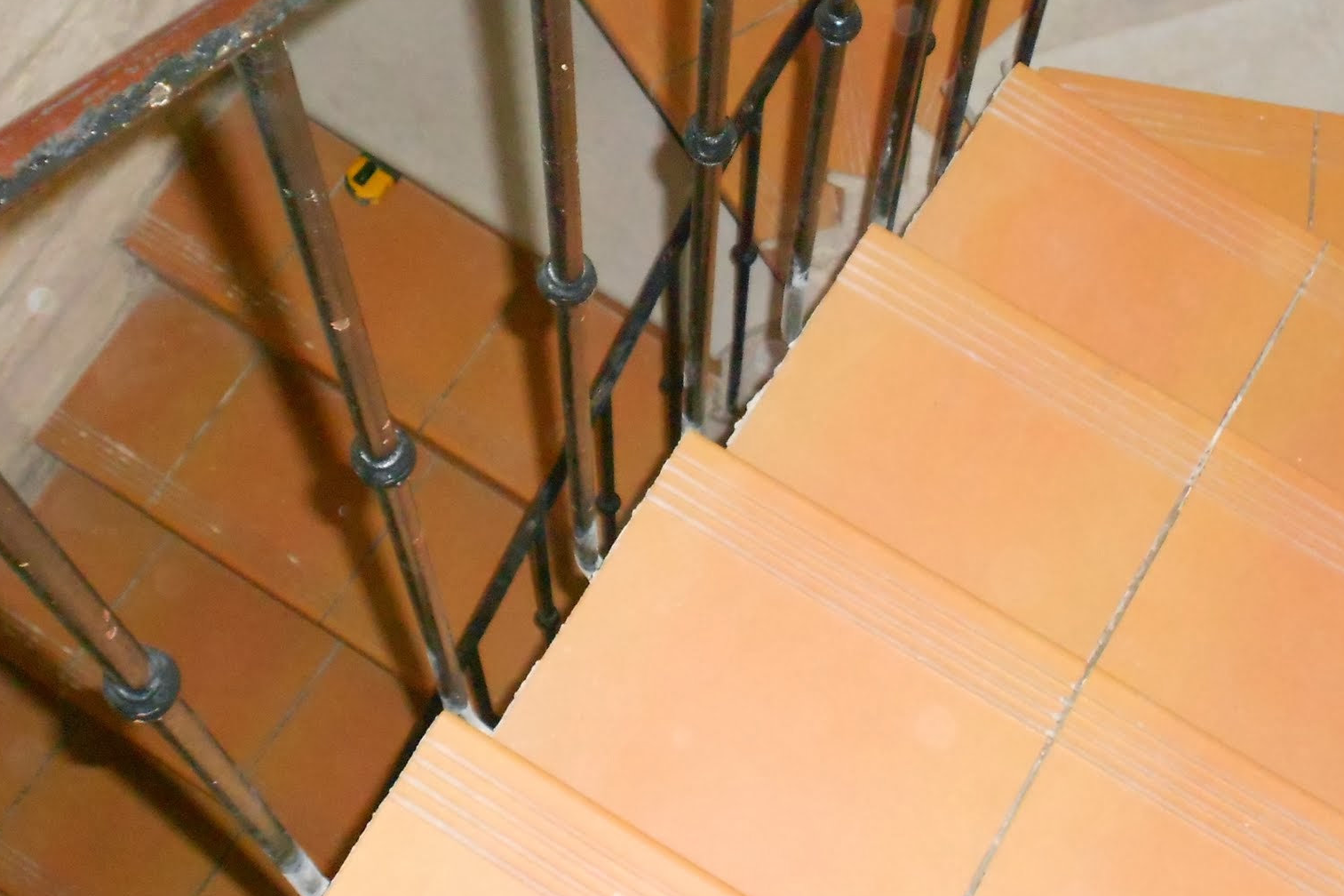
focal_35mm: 69
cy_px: 251
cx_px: 827
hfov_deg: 29.2
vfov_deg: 19.6
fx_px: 2575
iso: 800
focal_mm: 8.8
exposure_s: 1/60
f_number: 4.5
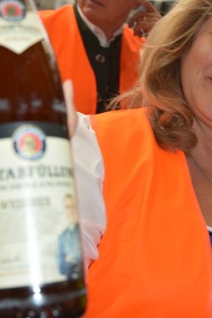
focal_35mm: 65
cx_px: 135
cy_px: 143
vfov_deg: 31.0
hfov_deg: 20.9
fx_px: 574
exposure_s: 1/60
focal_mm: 25
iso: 560
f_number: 4
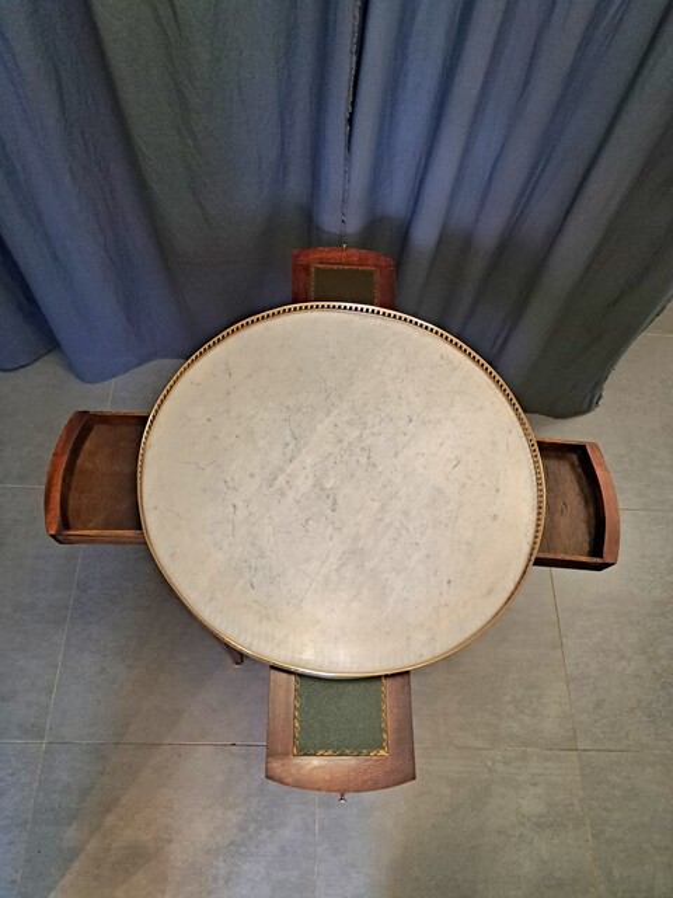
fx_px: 622
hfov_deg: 56.8
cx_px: 336
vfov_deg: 71.6
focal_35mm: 24
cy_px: 449
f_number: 1.8
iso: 400
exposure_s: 1/33
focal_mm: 5.23
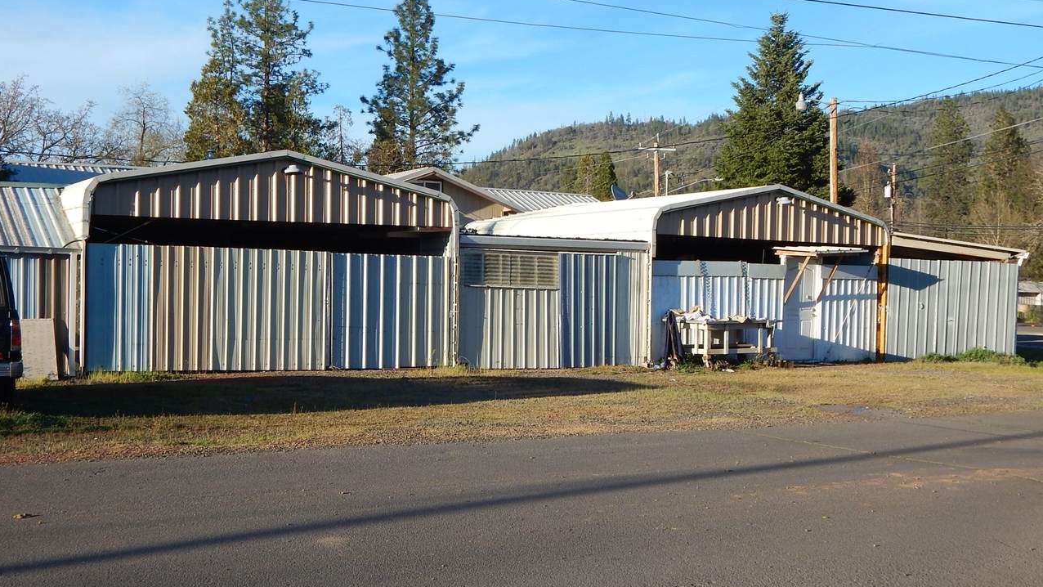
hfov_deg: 43.7
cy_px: 319
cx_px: 521
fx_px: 1300
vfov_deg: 25.4
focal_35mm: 47
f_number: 3.6
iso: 125
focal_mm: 7.7
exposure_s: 1/800
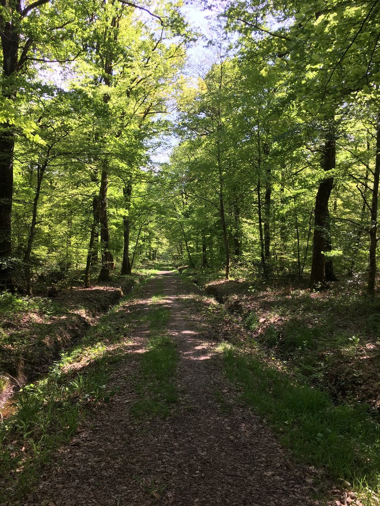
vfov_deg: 61.7
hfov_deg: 48.2
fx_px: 424
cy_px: 253
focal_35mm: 29
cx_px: 190
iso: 25
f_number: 2.2
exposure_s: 1/157
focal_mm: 4.15
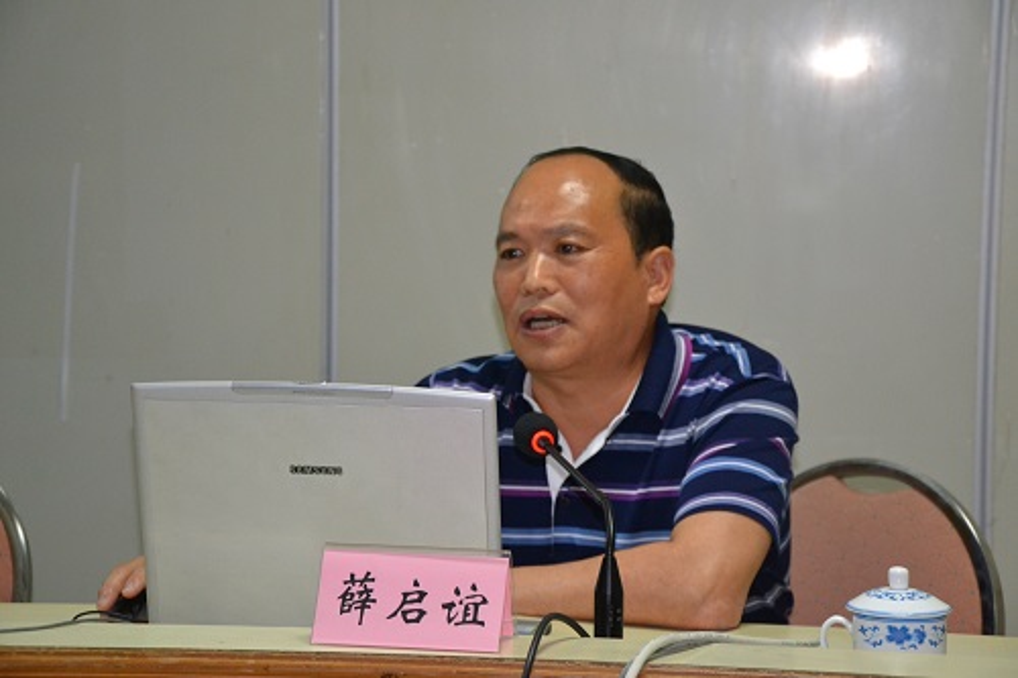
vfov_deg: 13.0
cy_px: 339
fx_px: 2968
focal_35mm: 105
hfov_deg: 19.5
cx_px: 509
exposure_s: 1/60
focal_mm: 70
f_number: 5.3
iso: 2200
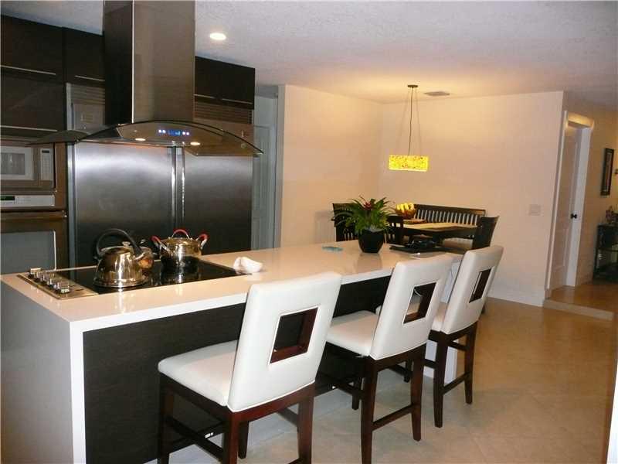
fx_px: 500
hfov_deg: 63.4
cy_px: 232
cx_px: 309
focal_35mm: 28
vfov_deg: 49.7
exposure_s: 1/30
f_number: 3.3
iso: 500
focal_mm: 4.6
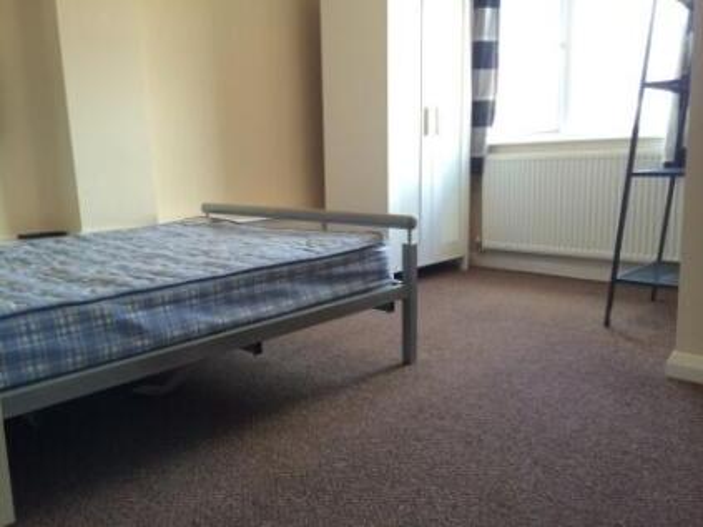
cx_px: 352
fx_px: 609
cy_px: 264
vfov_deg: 46.8
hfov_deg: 60.0
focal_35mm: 30
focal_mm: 4.12
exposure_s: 1/33
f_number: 2.2
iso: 64
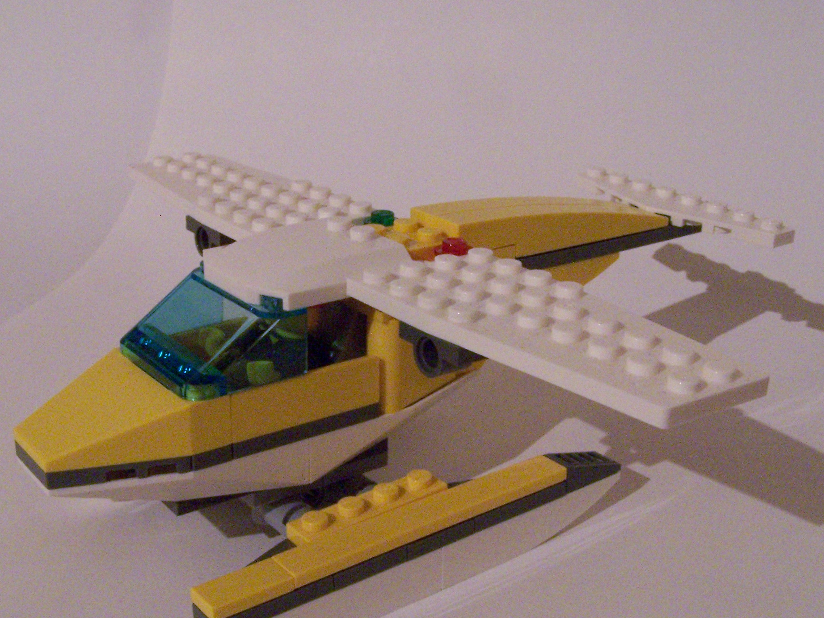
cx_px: 399
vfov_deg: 30.2
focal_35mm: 48
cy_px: 355
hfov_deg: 39.6
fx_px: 1143
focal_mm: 6.3
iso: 400
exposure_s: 1/4
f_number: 7.1
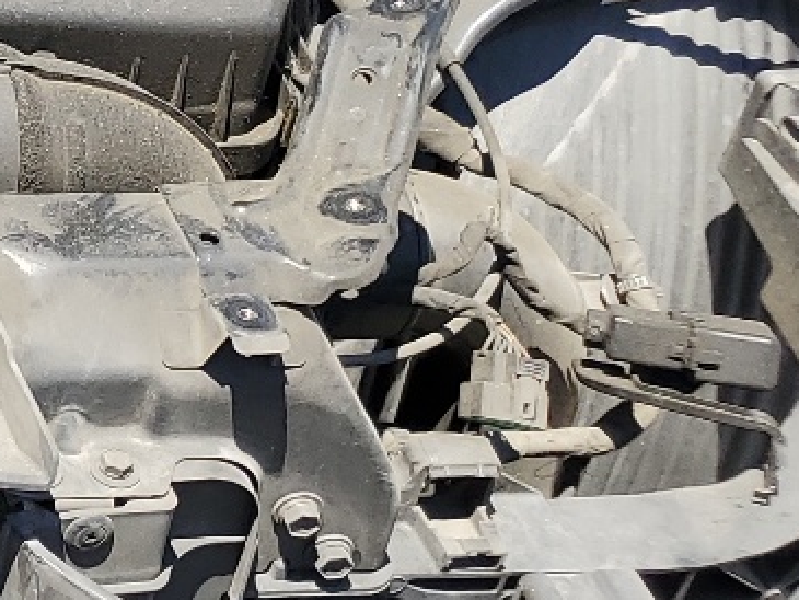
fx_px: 2632
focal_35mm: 114
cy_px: 13
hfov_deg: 14.0
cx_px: -891
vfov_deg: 12.9
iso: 50
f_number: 1.5
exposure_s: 1/1000
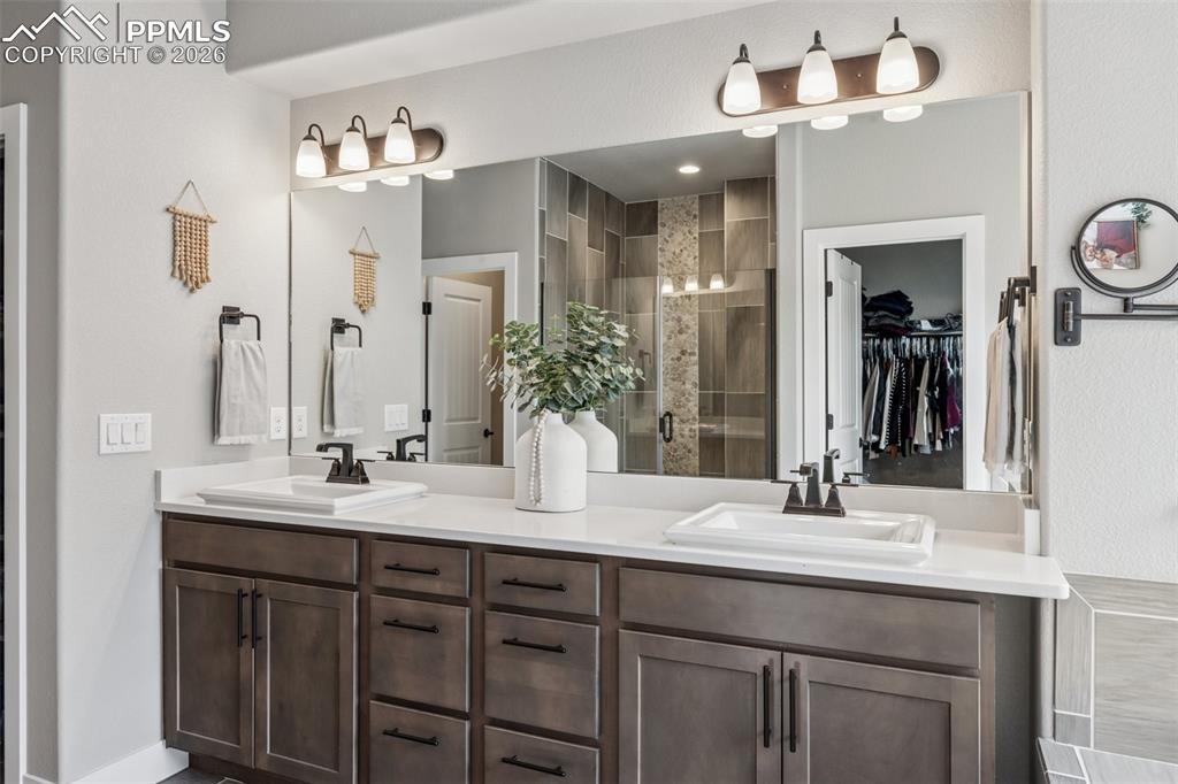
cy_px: 392
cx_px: 589
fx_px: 785
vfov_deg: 53.1
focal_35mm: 24
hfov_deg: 73.8
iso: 200
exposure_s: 1/3
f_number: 13
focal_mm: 24
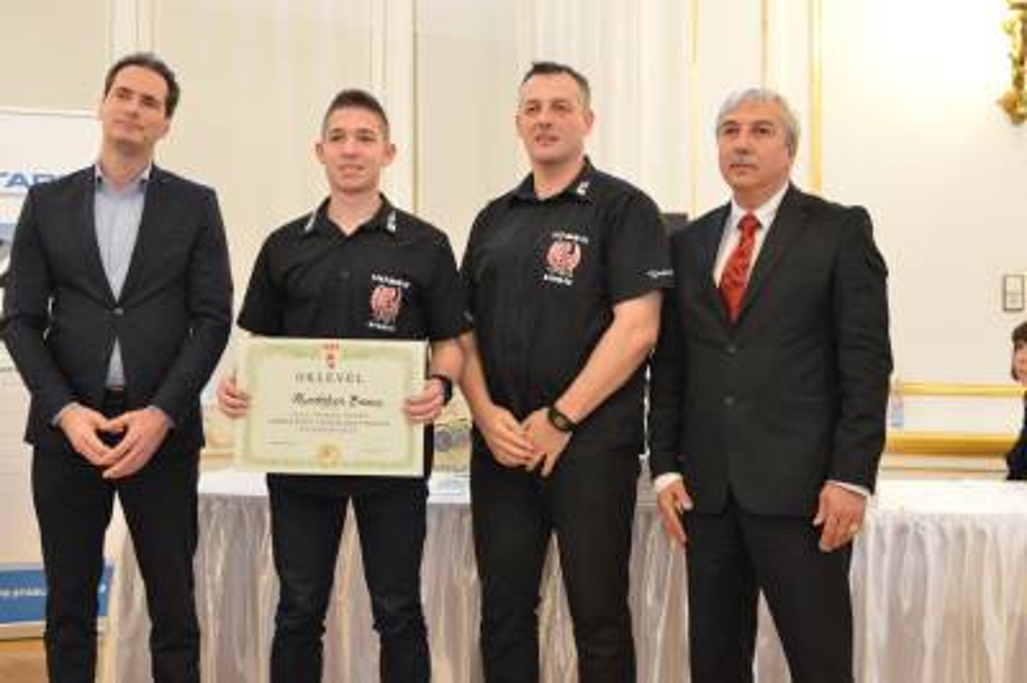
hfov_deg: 46.4
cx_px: 514
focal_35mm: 42
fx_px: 1197
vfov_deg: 31.8
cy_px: 342
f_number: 2.8
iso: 1400
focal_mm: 28
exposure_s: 1/60
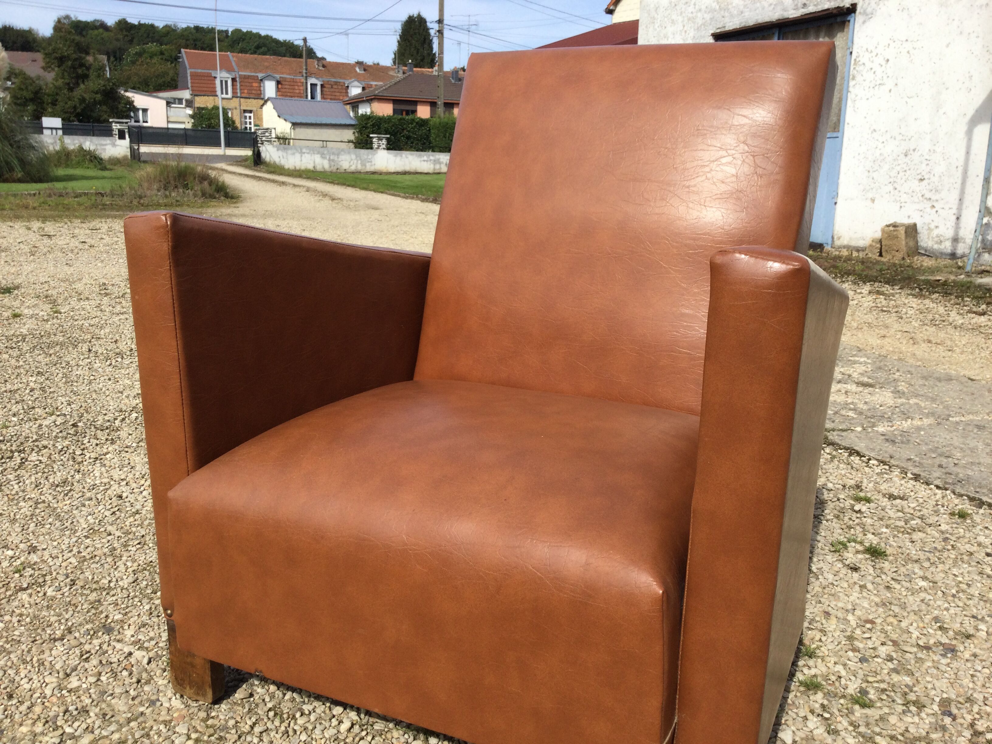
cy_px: 372
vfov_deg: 45.4
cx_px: 496
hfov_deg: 58.4
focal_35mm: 31
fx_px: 888
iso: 25
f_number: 2.4
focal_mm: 3.3
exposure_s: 1/994
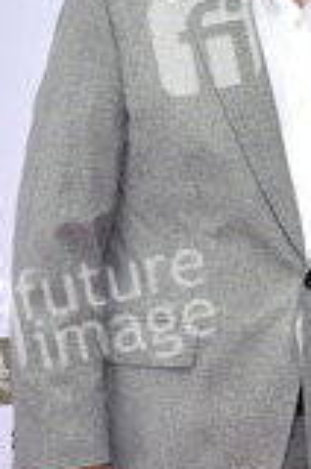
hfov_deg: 13.9
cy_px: 173
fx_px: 1236
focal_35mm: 95
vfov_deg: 21.4
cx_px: 384
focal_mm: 38
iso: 400
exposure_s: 1/200
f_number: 13
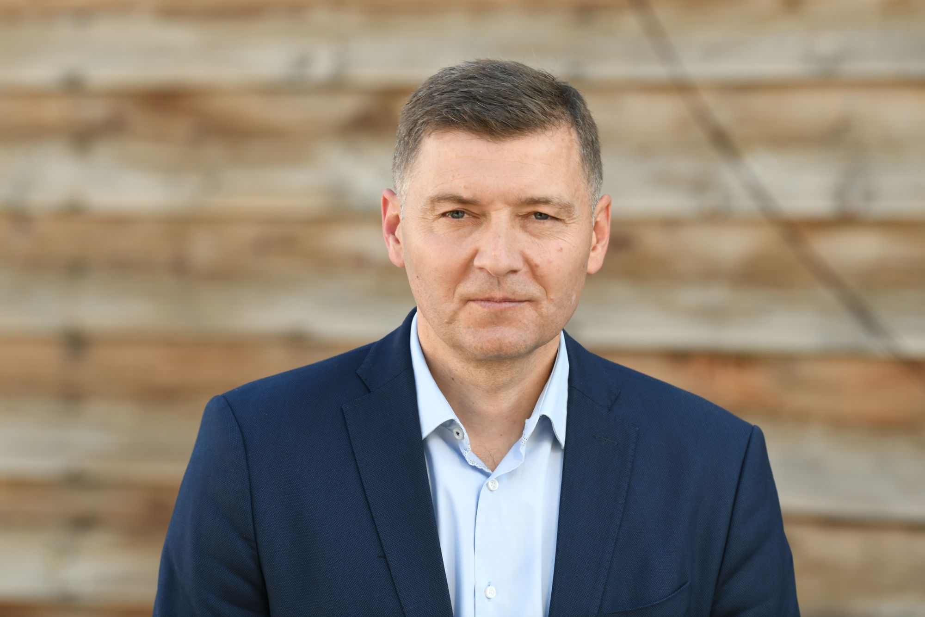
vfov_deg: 6.9
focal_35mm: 200
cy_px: 308
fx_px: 5138
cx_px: 462
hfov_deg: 10.3
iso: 200
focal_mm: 200
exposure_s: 1/200
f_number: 4.5
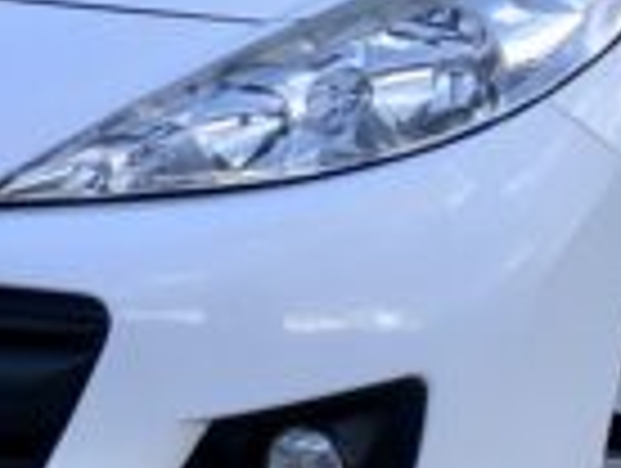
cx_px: 500
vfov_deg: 8.9
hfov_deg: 12.1
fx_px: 2911
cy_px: -297
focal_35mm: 162
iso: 20
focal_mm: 4
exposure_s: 1/440
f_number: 1.8
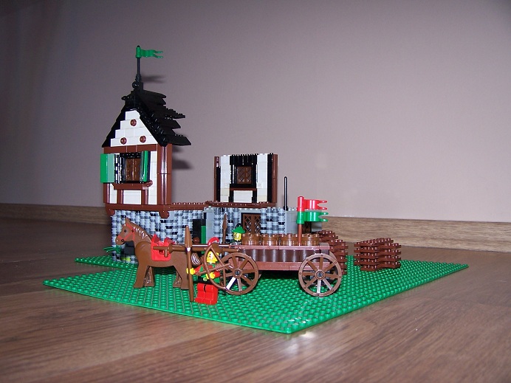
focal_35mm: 38
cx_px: 256
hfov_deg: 49.0
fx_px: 561
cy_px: 192
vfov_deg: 37.7
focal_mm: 6.3
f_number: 2.8
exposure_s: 1/60
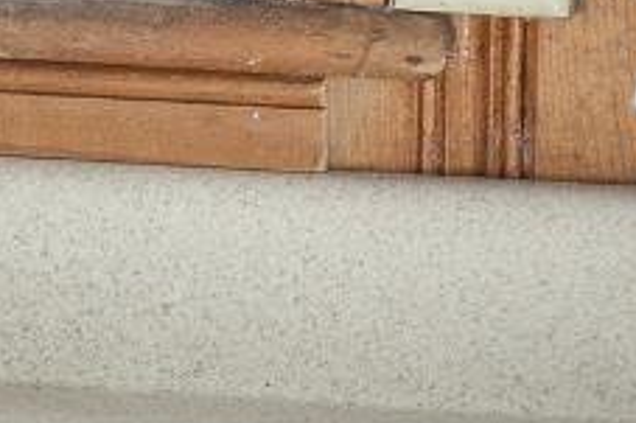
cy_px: -212
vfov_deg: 4.1
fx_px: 5843
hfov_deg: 5.8
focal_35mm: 331
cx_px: -1269
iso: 1250
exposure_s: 1/60
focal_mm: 50
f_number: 2.5
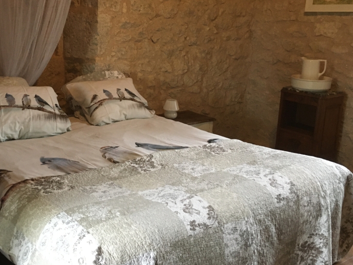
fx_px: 418
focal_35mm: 41
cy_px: 102
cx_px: 118
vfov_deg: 35.0
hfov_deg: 45.1
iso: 200
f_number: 2.2
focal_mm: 4.15
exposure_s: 1/17
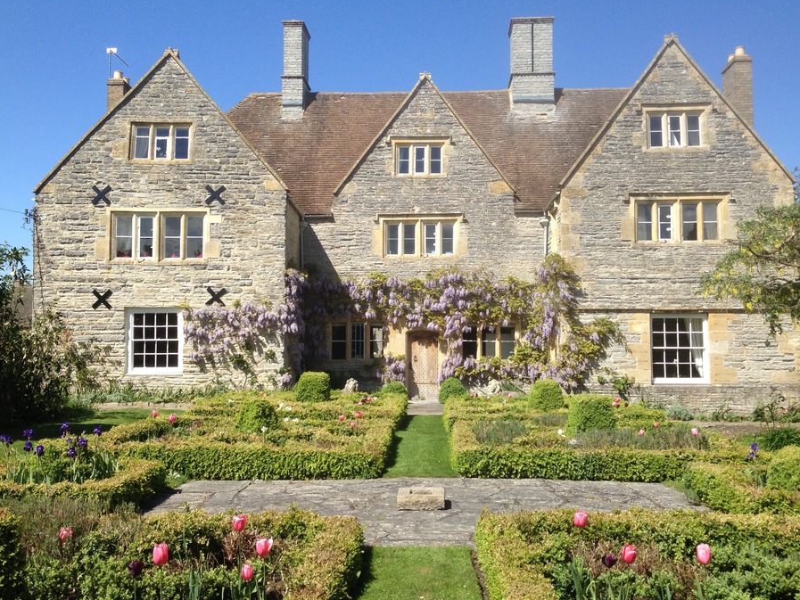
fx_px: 901
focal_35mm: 39
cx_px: 422
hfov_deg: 47.8
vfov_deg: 36.8
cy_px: 285
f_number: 2.4
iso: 50
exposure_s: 1/1416
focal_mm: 4.28
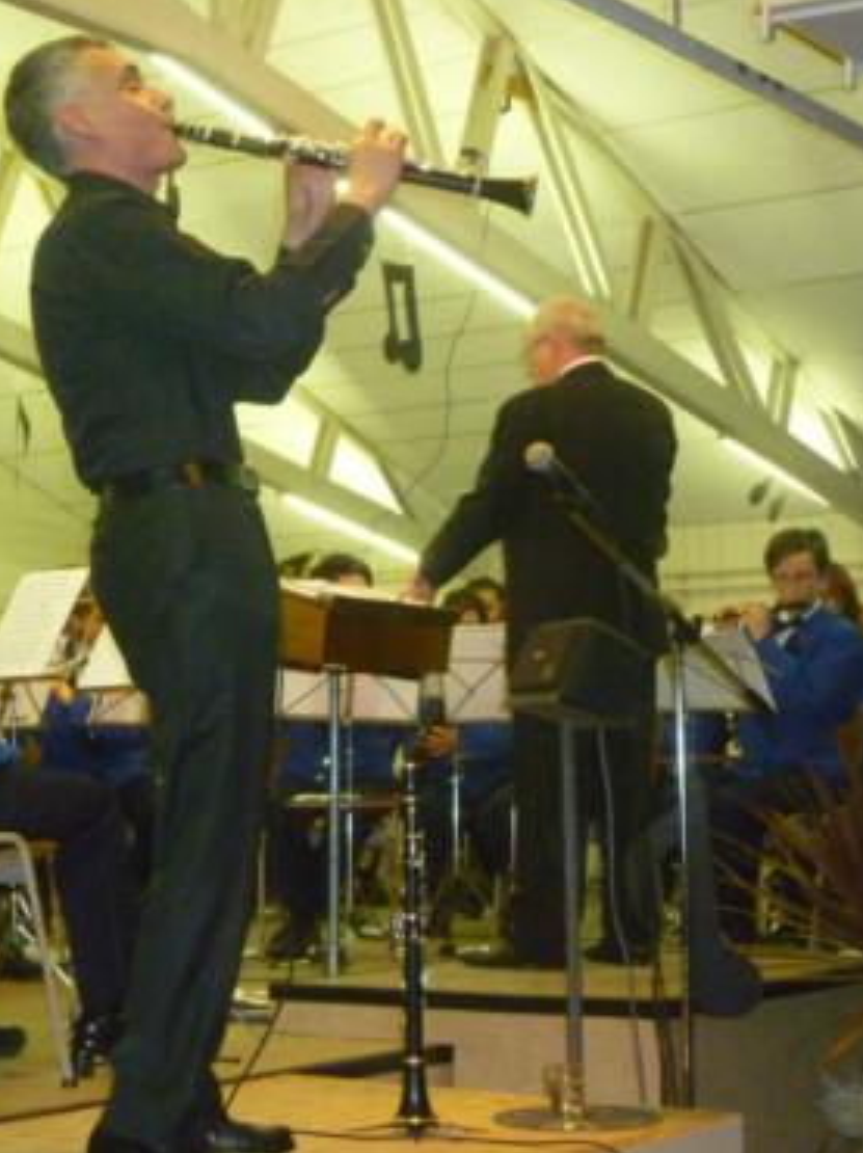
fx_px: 2429
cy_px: 575
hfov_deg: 20.1
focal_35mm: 73
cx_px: 321
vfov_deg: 26.7
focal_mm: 9.5
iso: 1000
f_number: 5.2
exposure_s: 1/40
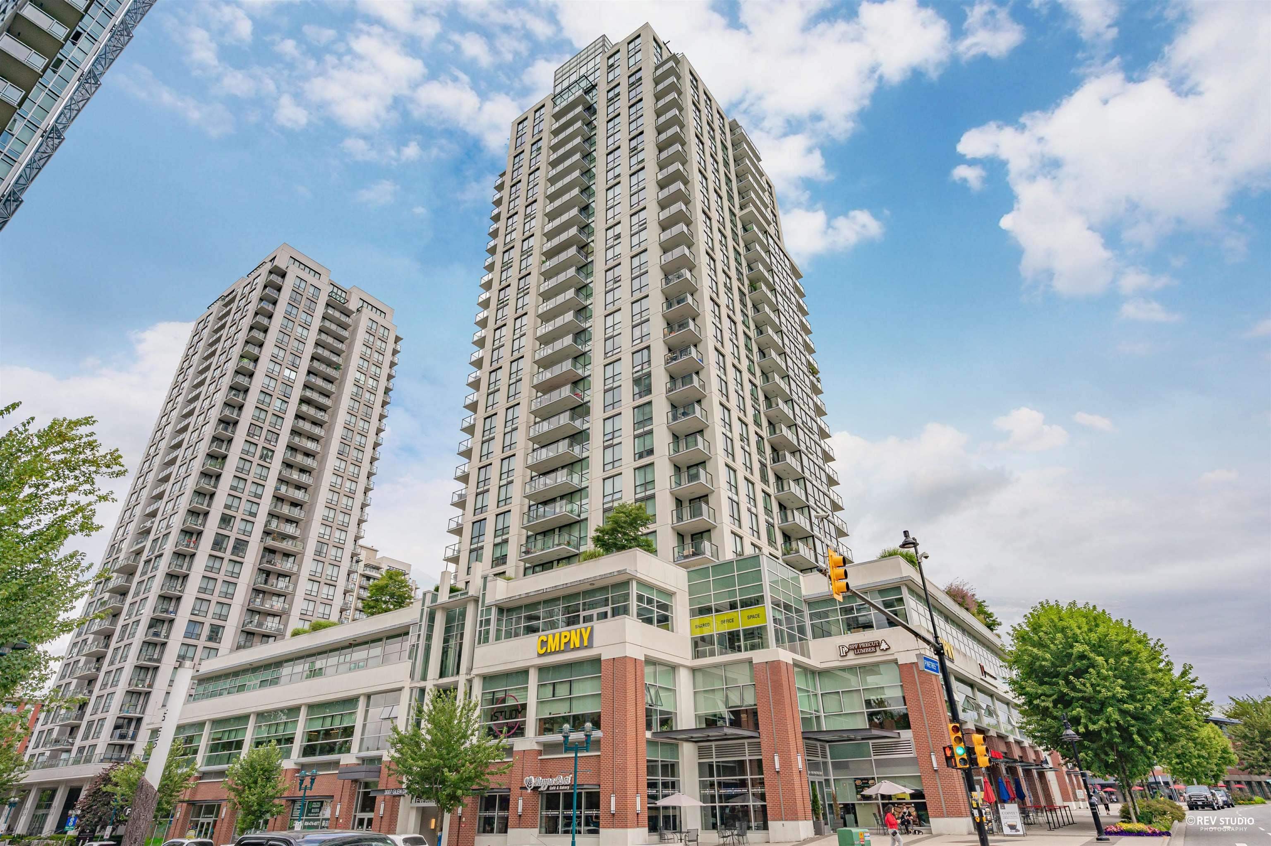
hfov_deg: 88.5
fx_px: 653
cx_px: 636
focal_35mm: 18
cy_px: 423
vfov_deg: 65.9
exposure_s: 1/320
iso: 100
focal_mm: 18.5
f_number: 14
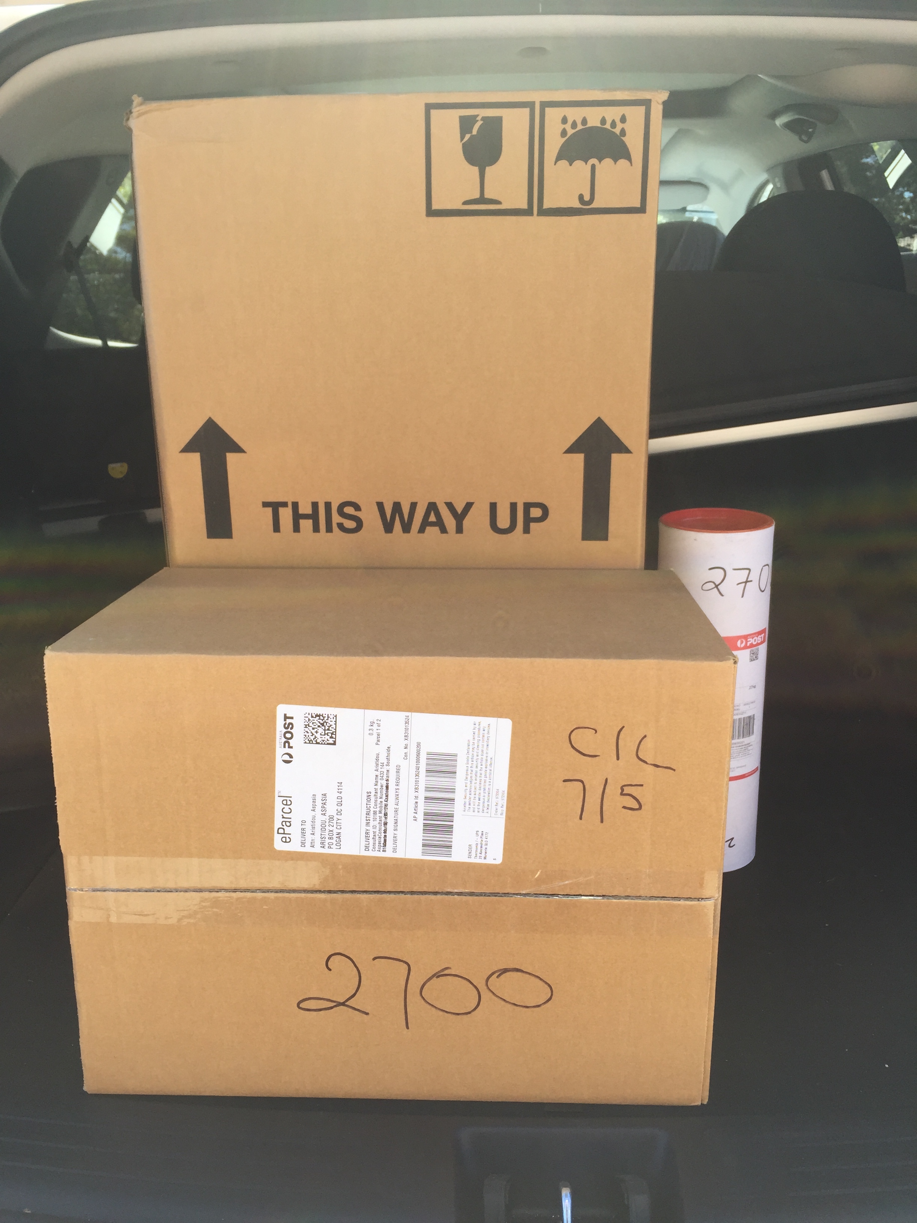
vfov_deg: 61.7
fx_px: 1024
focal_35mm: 29
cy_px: 612
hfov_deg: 48.2
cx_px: 458
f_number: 2.2
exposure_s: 1/291
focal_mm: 4.15
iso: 32
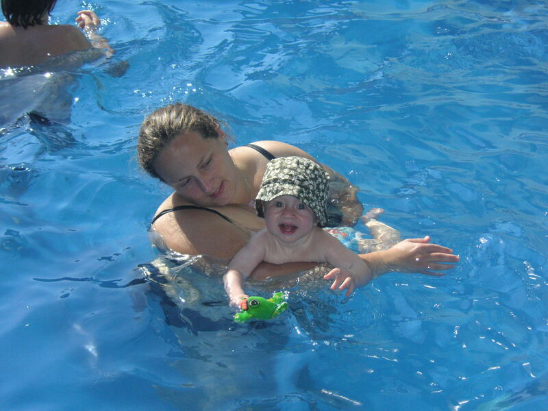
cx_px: 274
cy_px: 206
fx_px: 1298
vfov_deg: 18.0
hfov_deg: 23.8
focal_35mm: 82
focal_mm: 13.6
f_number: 4.6
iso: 100
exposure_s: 1/1000
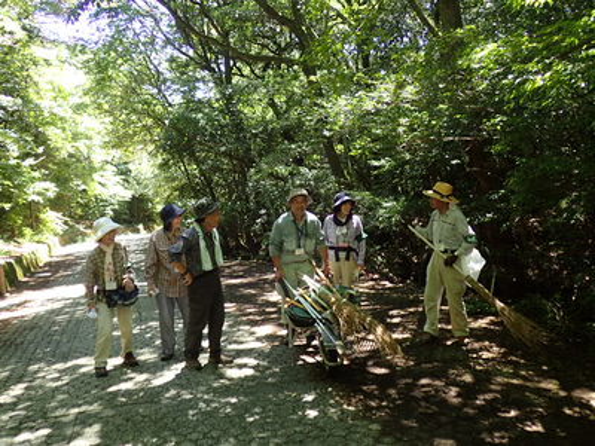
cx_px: 298
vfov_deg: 44.2
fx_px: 550
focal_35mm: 32
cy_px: 223
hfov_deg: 56.8
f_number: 2.4
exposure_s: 1/60
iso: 100
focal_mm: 5.87
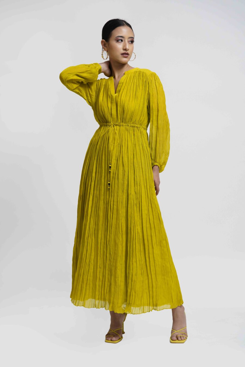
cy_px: 184
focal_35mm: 66
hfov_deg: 20.6
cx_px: 122
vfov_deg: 30.5
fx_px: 674
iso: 2500
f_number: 5
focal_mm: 66
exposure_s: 1/250
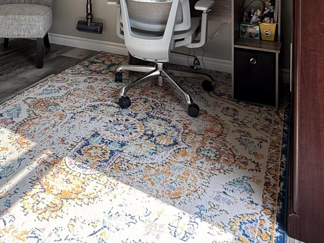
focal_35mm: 36
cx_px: 106
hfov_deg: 50.4
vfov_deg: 33.0
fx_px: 337
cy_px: -44
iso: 80
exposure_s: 1/99
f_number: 2.2
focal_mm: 2.22
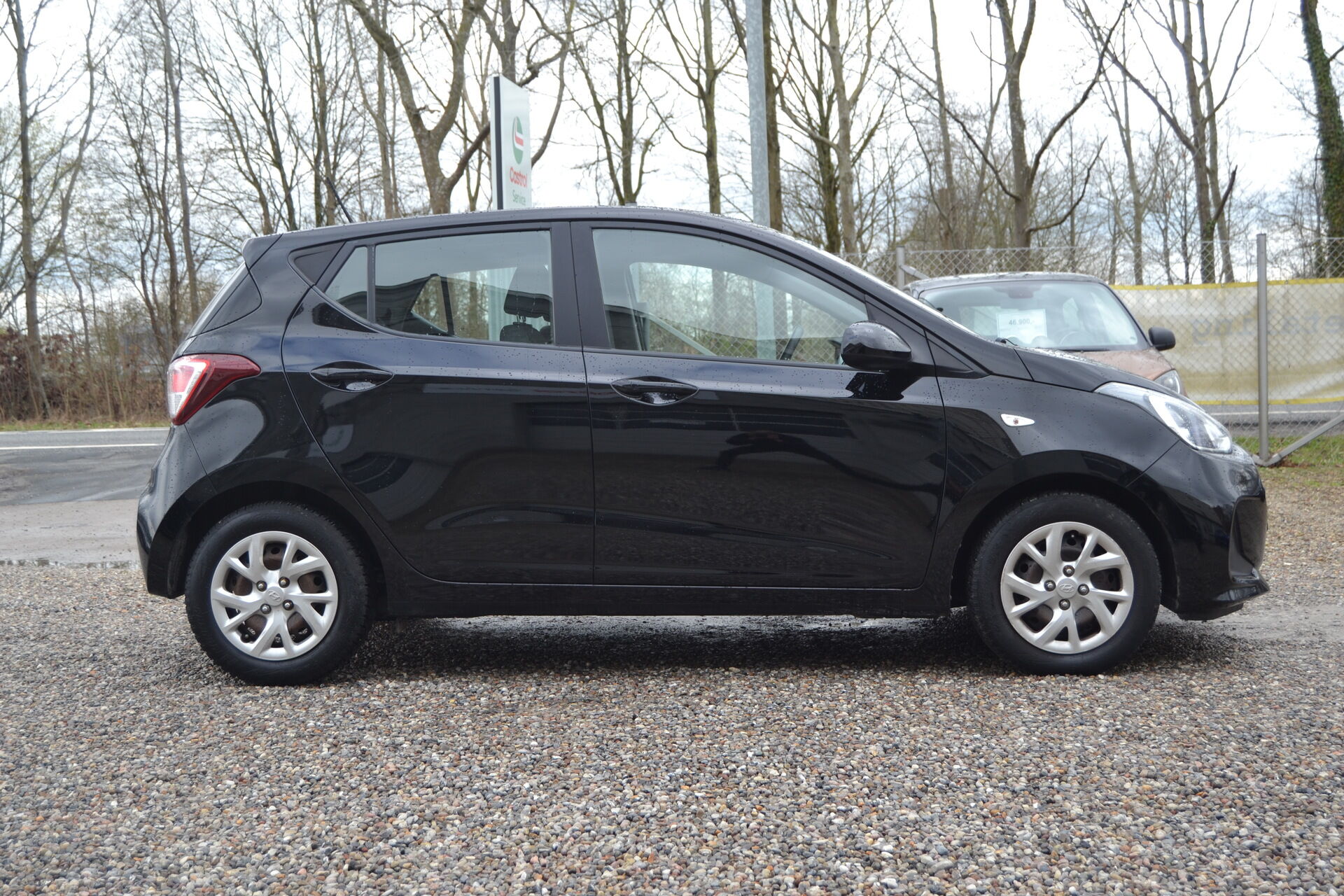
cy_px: 448
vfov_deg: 28.9
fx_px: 1736
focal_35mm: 46
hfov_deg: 42.3
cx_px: 672
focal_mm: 31
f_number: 5.6
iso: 100
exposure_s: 1/125
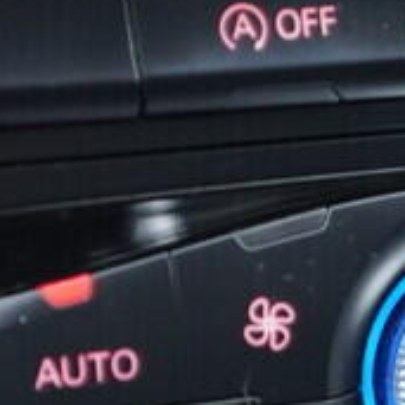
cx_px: 358
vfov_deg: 9.5
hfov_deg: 9.5
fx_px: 2422
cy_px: 129
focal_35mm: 183
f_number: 2.8
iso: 640
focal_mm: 24
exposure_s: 1/40
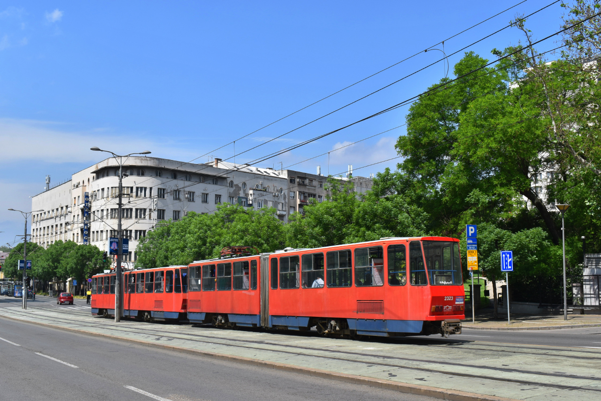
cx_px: 300
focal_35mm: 40
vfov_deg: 33.0
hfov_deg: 47.9
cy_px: 200
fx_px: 676
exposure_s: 1/400
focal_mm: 27
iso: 200
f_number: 10
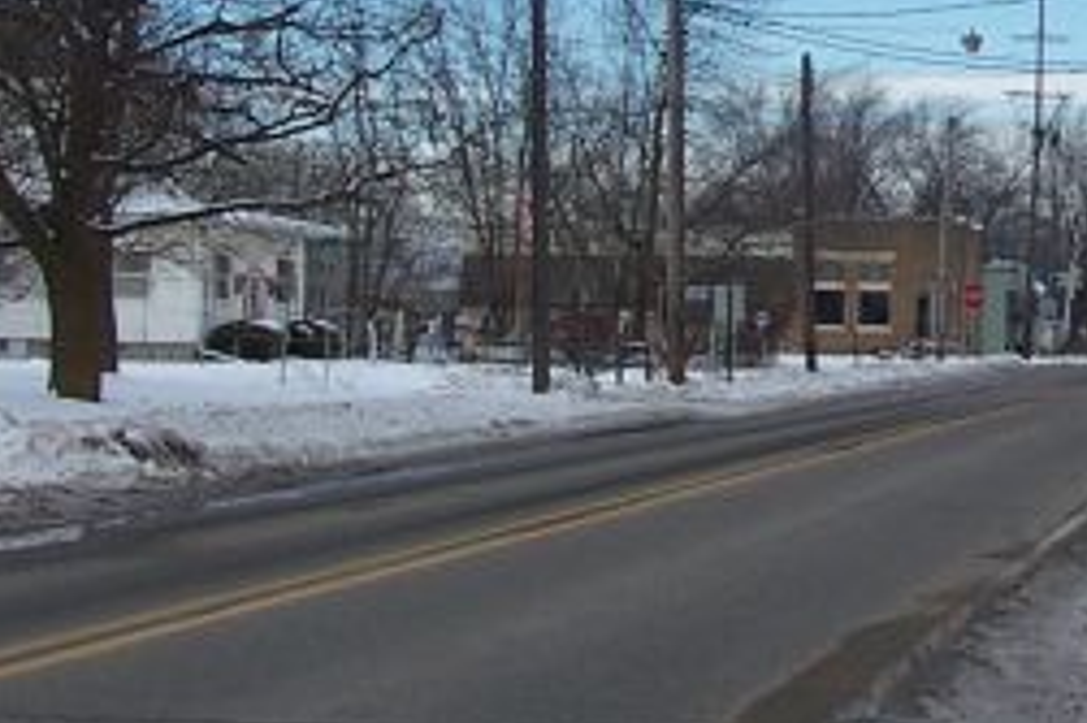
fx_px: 3500
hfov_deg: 17.2
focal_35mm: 116
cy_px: 178
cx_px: 1104
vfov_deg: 11.8
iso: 80
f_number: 4
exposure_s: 1/750
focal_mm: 6
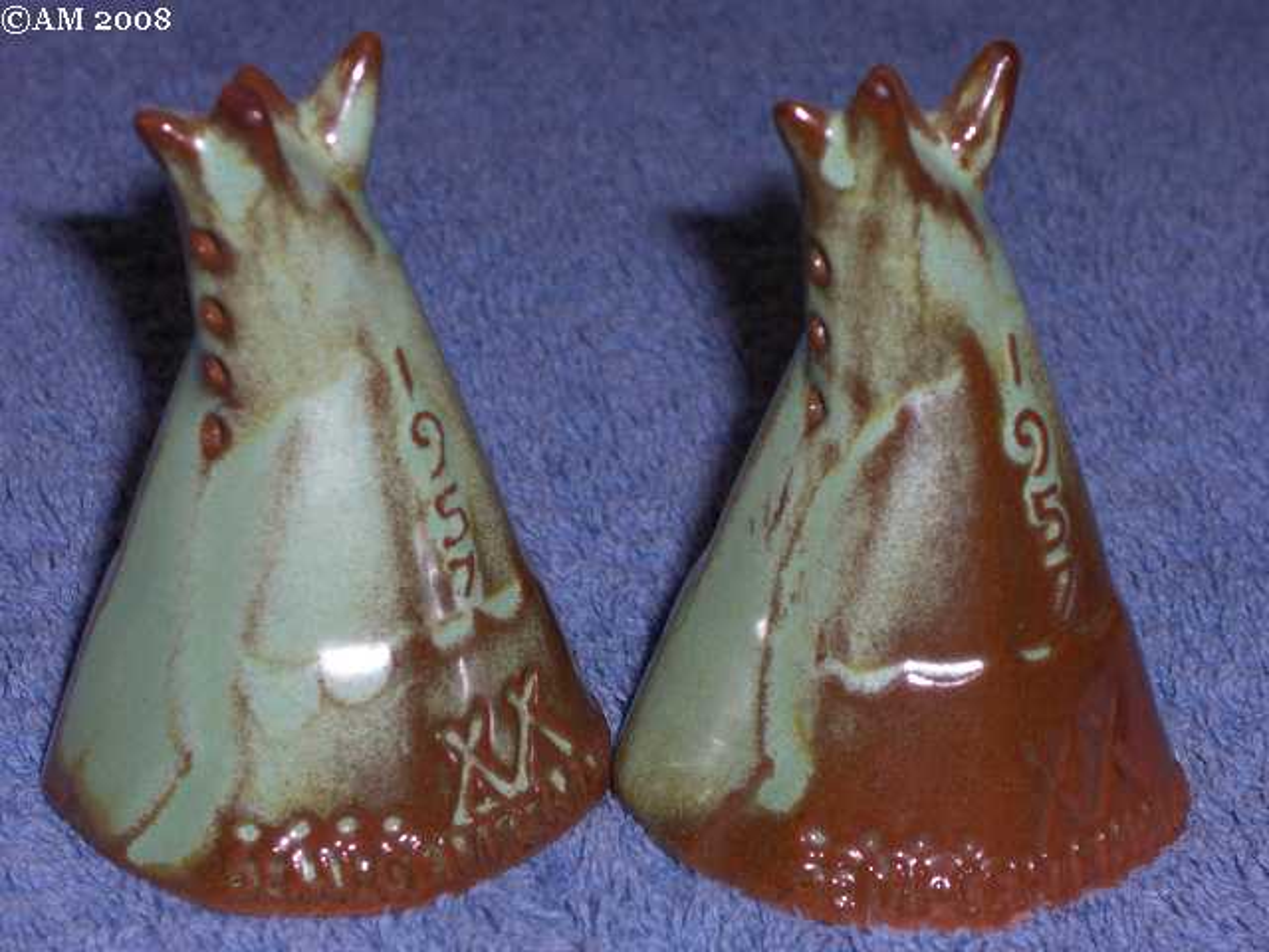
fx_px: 4179
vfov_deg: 13.0
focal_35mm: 114
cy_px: 476
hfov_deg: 17.3
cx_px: 634
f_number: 10.8
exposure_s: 1/30
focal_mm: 23.7
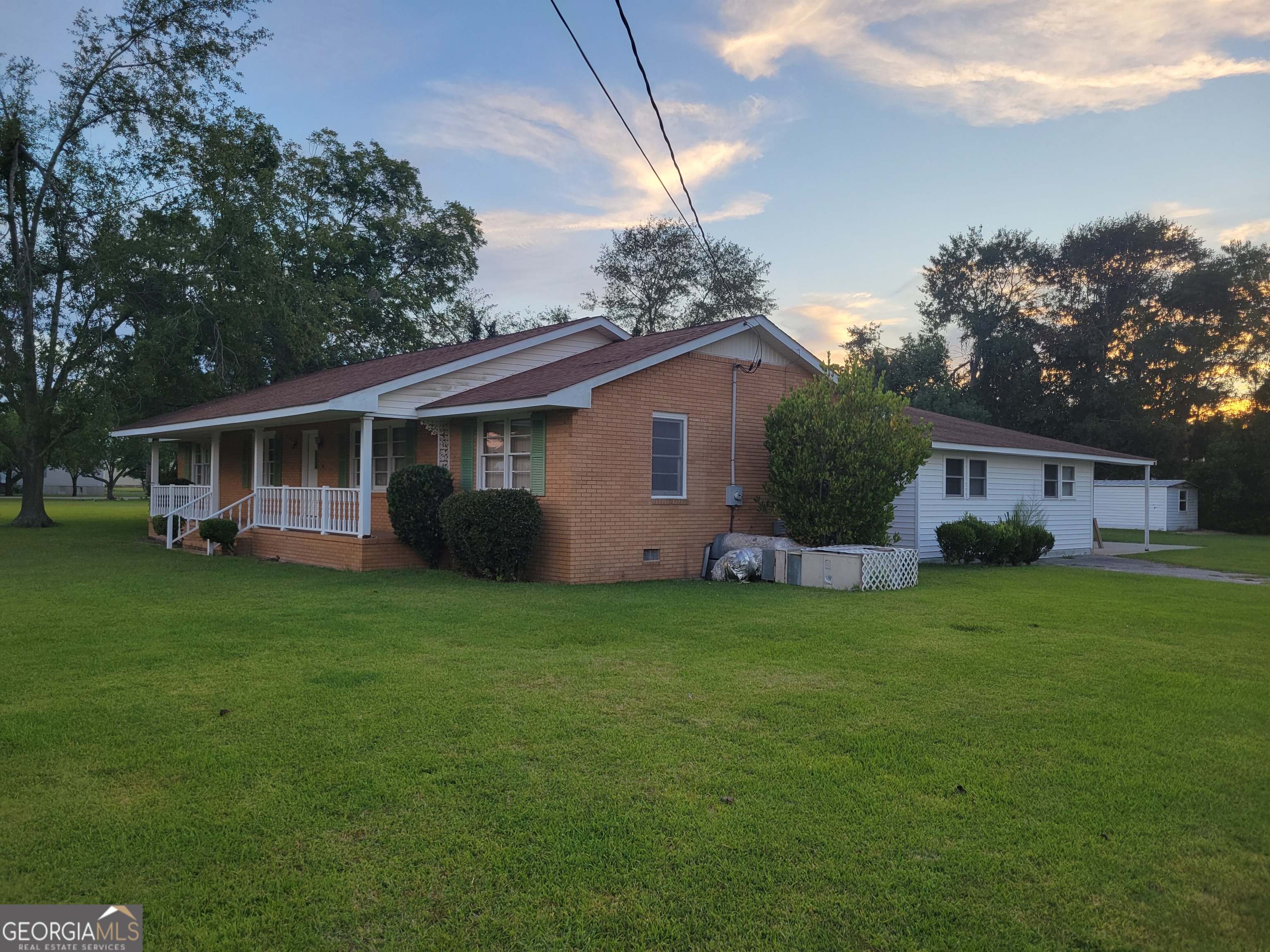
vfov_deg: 53.1
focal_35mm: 26
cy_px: 476
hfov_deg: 67.3
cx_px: 635
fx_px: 954
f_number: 1.8
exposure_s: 1/135
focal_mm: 5.4
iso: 40
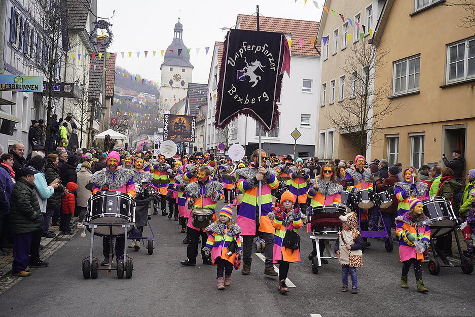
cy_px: 158
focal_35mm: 46
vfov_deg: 29.3
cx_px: 238
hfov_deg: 42.7
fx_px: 607
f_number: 6.3
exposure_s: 1/80
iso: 100
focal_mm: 46
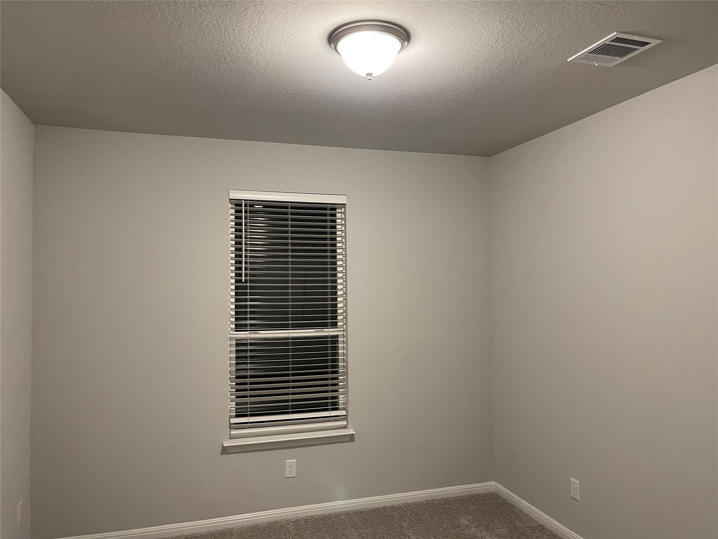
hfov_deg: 67.3
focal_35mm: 26
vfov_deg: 53.1
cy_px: 270
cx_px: 359
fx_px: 539
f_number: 1.6
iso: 320
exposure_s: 1/60
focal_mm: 5.1
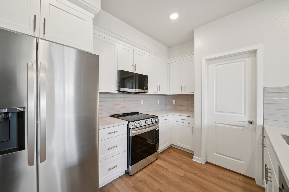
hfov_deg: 108.3
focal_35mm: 13
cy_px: 96
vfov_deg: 85.4
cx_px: 144
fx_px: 104
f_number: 8
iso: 400
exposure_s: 1/15
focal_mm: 13
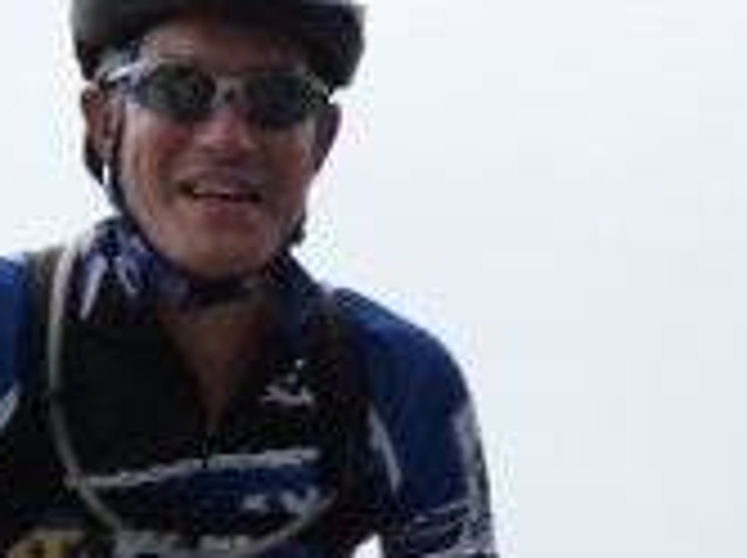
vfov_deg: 7.4
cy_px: 1098
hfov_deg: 10.1
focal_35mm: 193
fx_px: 4159
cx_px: 878
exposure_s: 1/250
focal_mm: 7.1
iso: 160
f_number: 4
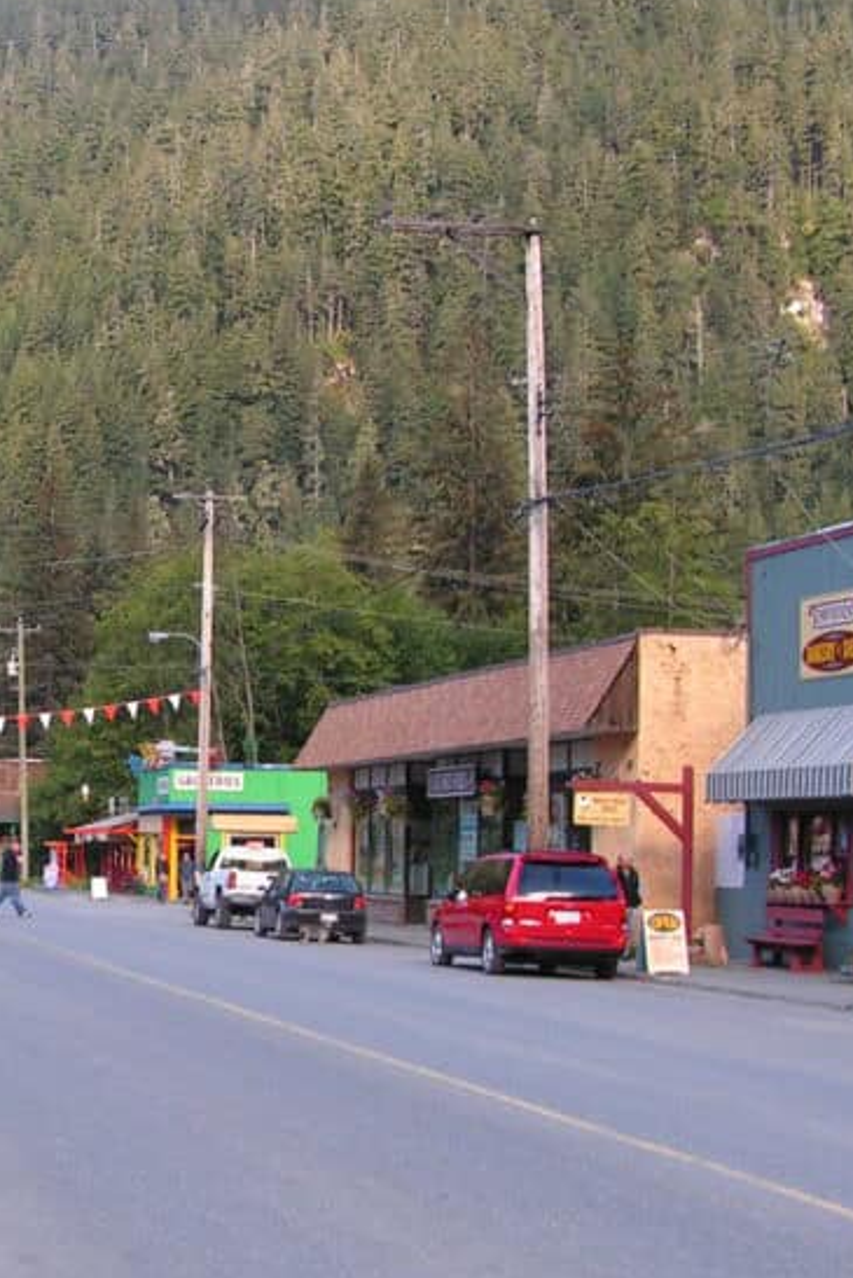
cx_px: 56
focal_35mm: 74
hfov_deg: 18.1
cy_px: 797
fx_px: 2628
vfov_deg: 27.2
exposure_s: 1/50
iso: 50
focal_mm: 6.3
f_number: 5
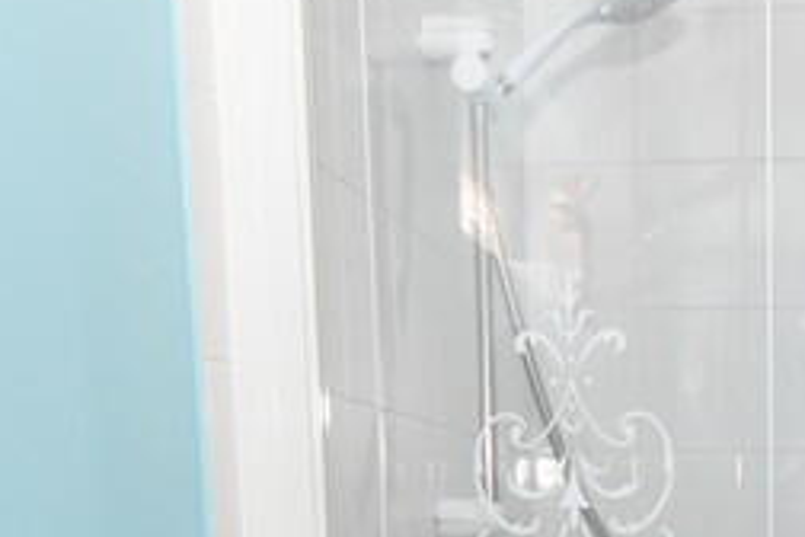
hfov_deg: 31.1
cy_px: 813
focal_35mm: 61
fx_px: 1364
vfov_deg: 19.3
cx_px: 754
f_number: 4
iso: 1600
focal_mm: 10
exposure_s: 1/100
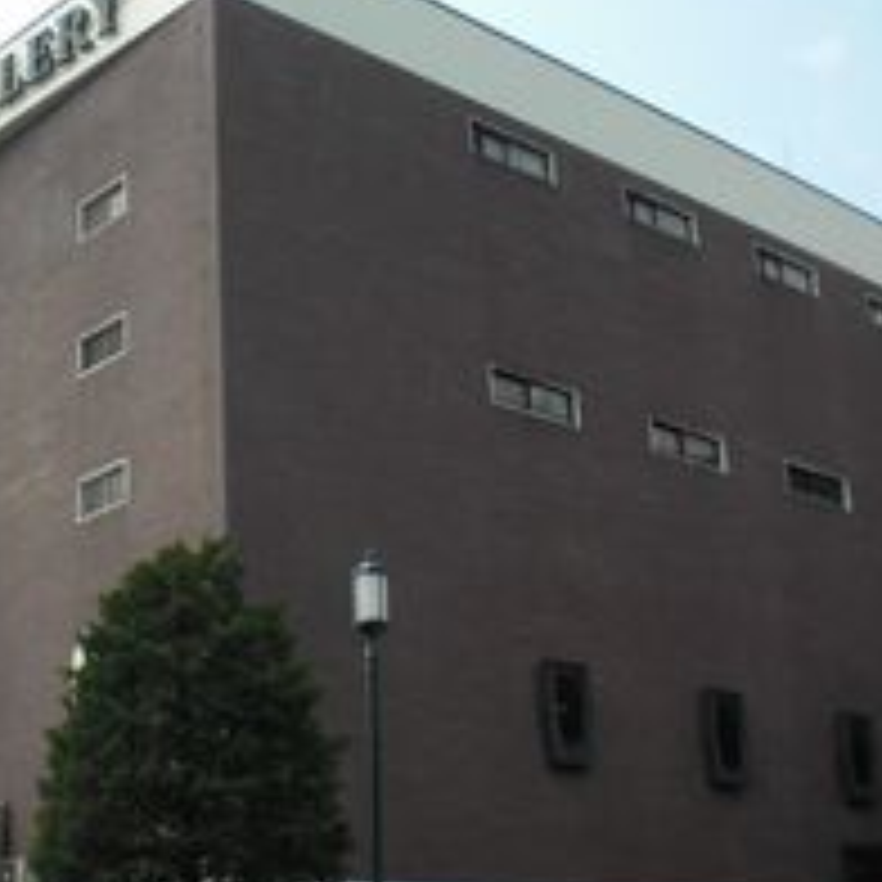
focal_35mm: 59
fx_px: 1701
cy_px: 448
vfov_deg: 29.1
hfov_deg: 28.4
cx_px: 155
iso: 64
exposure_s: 1/200
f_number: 5.6
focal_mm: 6.3
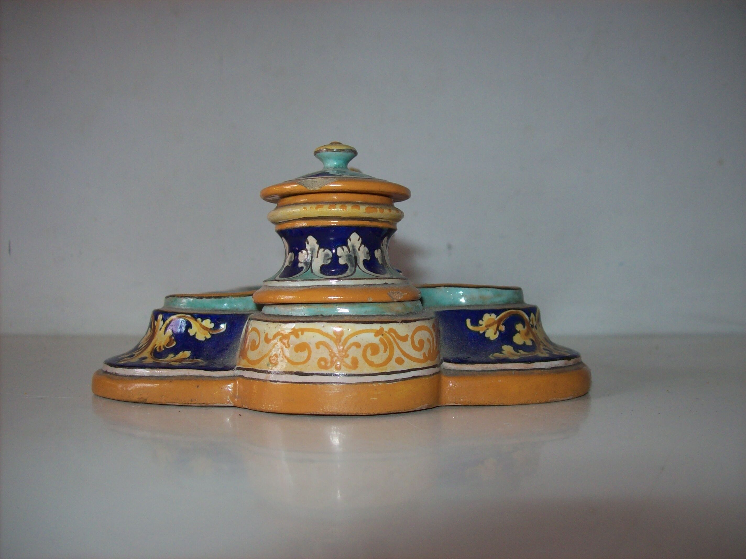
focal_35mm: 36
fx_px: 776
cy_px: 280
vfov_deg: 39.6
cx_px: 373
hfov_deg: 51.4
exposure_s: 1/64
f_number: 2.7
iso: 80
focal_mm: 6
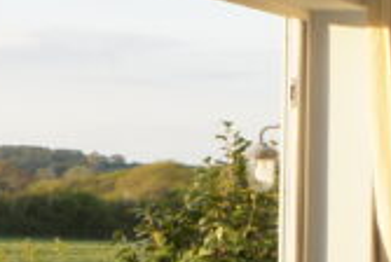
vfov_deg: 8.3
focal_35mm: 165
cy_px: 216
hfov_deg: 12.4
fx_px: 1795
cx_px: 227
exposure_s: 1/100
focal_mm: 18
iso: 200
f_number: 8
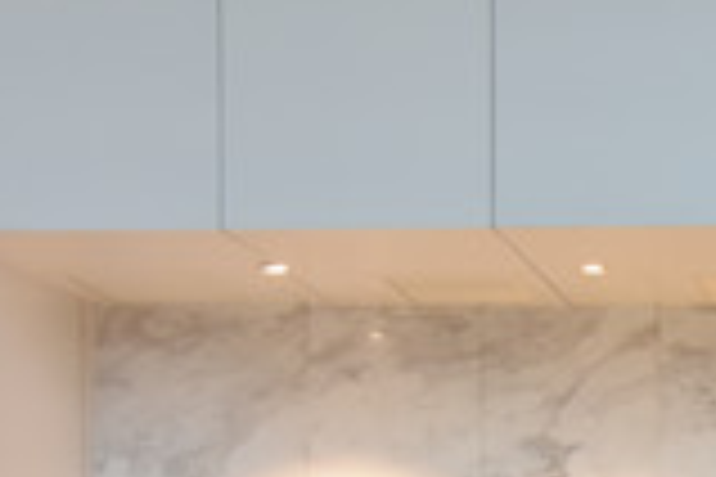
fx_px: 2446
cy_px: 727
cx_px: 1085
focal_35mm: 123
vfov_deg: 10.7
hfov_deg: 15.3
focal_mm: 26
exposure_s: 1/30
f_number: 4
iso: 560
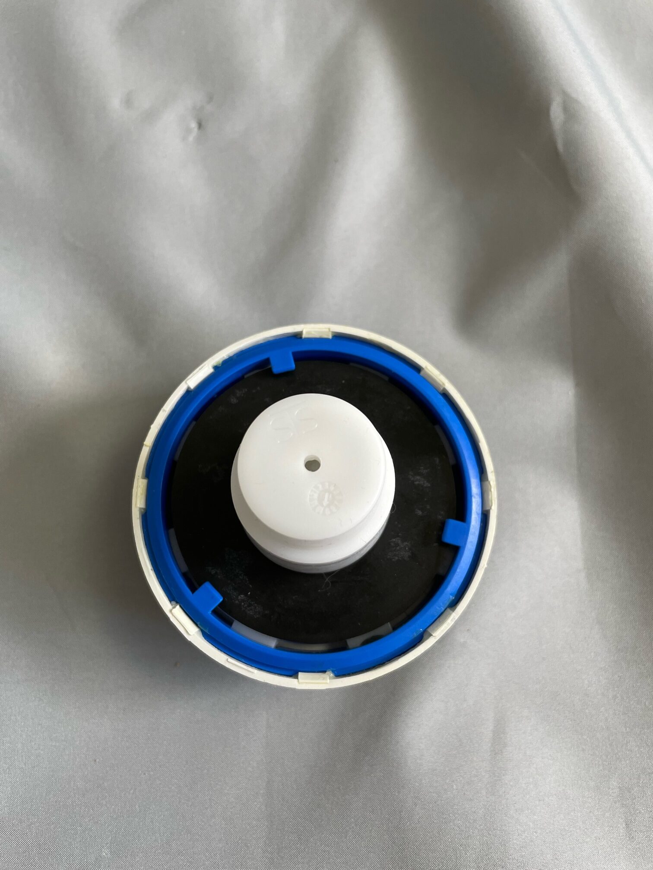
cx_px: 326
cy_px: 435
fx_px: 654
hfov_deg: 53.1
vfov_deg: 67.3
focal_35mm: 26
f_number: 1.6
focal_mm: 4.2
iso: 100
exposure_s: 1/100
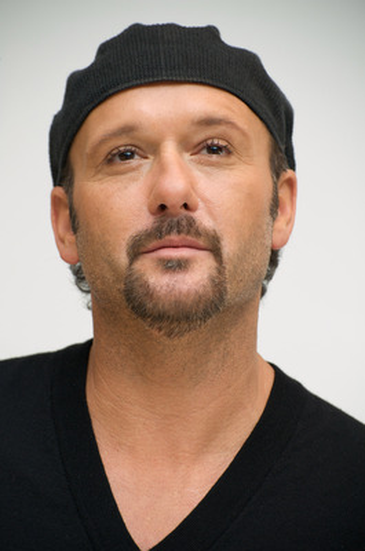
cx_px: 182
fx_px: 2596
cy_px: 276
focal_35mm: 170
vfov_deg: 12.1
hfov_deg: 8.0
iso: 500
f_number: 6.3
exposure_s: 1/60
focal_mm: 170
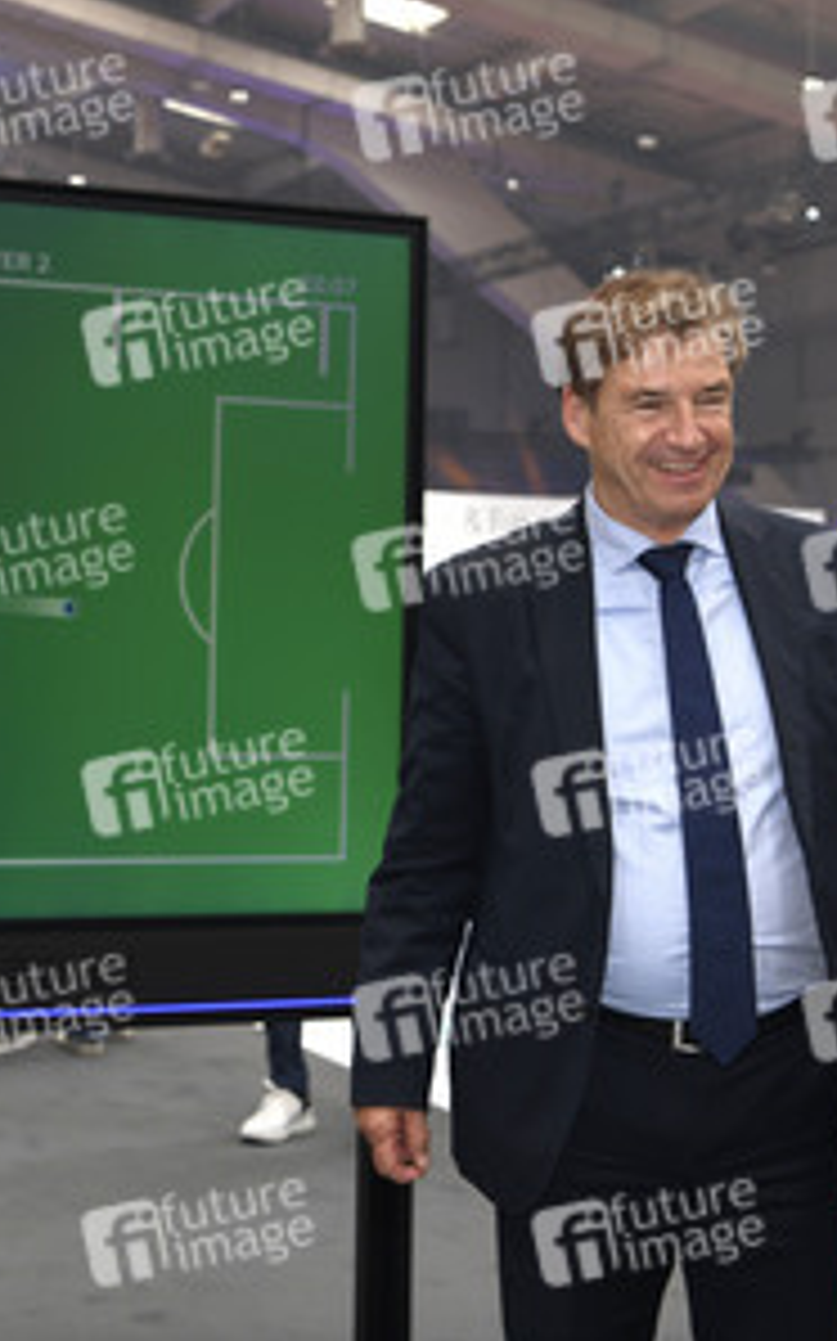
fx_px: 1973
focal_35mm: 54
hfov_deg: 23.3
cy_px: 670
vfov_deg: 37.5
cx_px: 79
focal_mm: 35
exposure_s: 1/400
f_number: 4
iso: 640
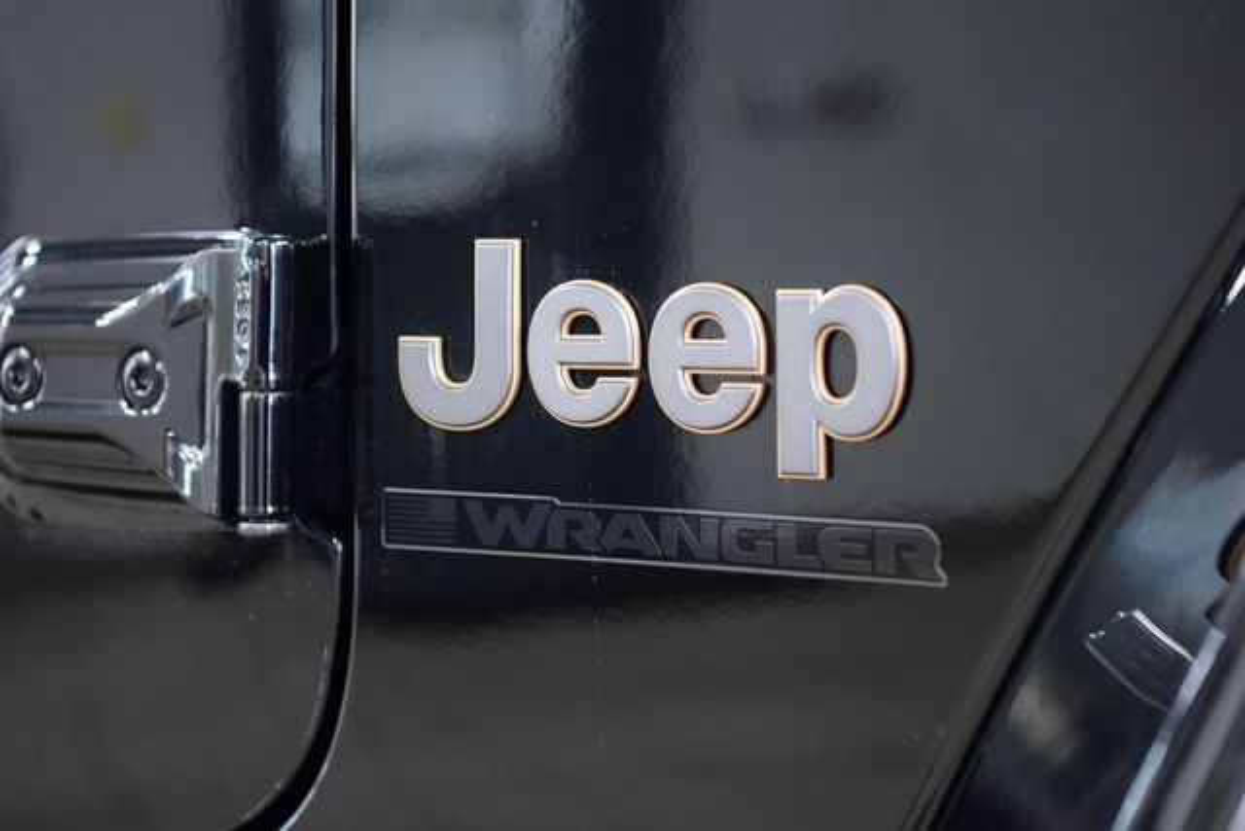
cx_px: 622
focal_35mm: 105
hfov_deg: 19.5
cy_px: 416
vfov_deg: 13.0
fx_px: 3632
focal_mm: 70
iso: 1600
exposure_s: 1/30
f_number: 3.2
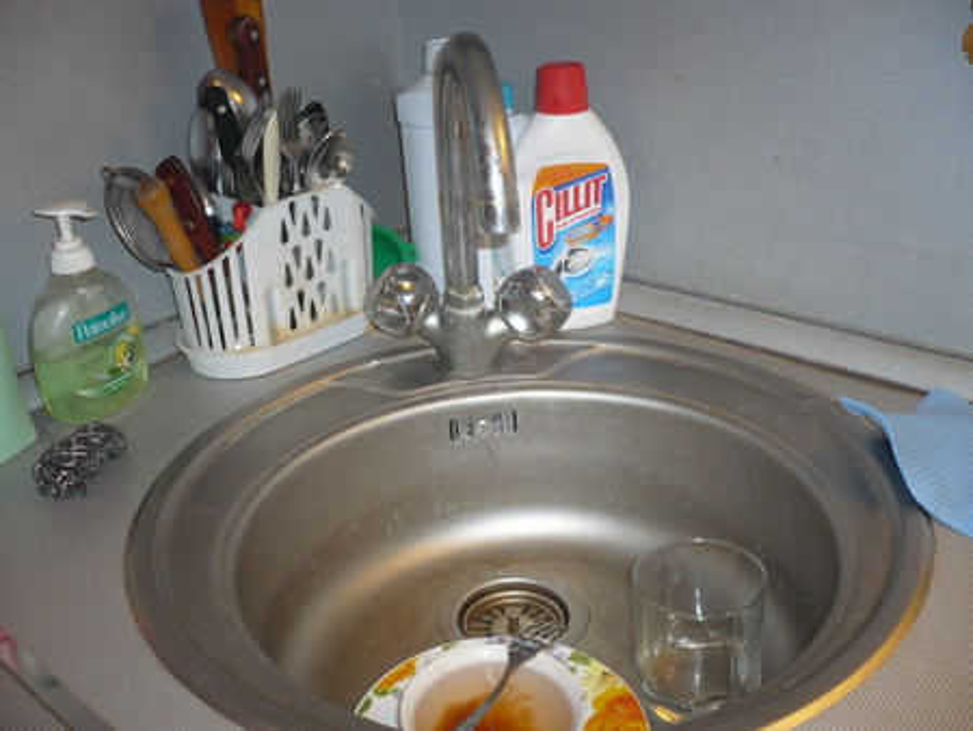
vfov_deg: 40.7
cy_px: 366
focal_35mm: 35
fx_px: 984
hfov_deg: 52.6
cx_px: 486
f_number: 2.8
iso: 100
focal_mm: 5.8
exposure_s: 1/30
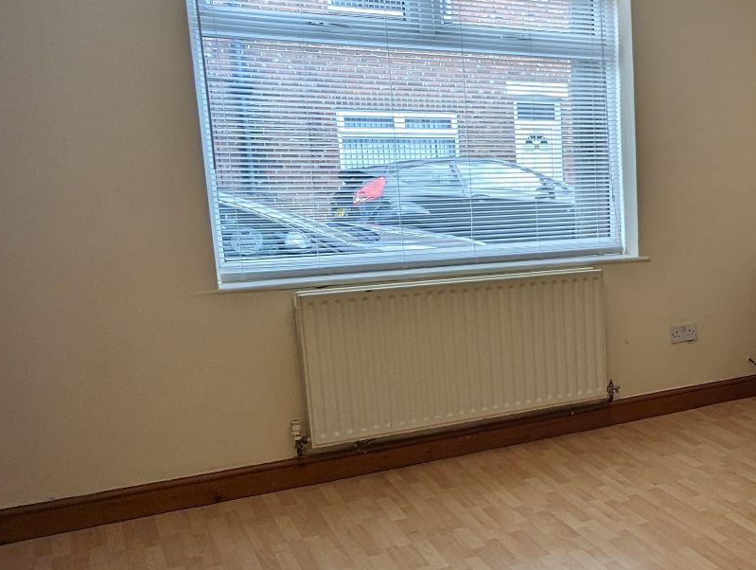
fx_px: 897
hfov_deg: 39.5
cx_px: 780
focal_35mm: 41
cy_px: 325
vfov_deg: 35.2
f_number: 2.2
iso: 41
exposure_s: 1/100
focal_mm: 2.35
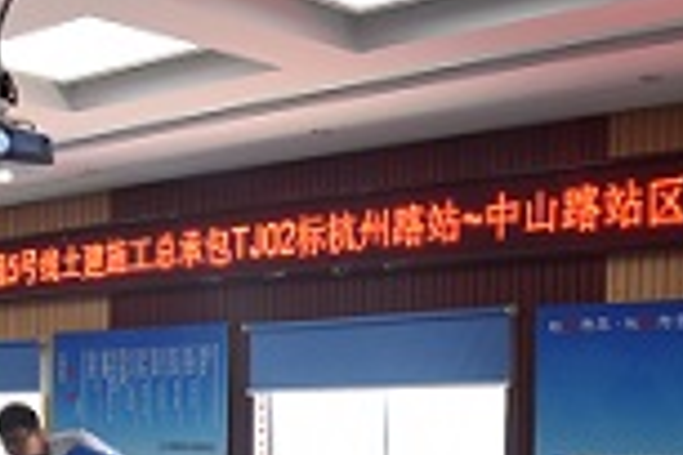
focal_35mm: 74
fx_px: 1404
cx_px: 504
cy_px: 551
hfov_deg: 27.0
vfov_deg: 17.5
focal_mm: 18
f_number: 5.6
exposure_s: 1/125
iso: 1250
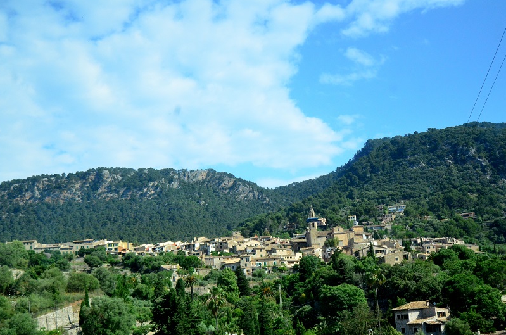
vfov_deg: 29.6
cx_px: 256
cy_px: 208
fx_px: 631
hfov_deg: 43.7
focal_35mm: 45
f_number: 4
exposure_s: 1/8000
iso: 1400
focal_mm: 24
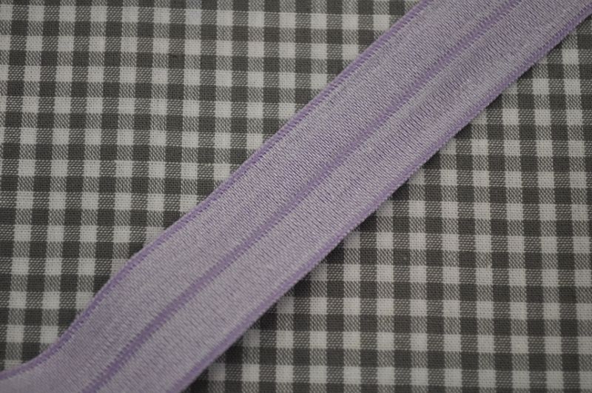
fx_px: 1182
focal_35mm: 72
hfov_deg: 28.1
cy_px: 196
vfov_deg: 18.9
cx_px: 296
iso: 450
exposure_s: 1/60
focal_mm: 48
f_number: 5.3
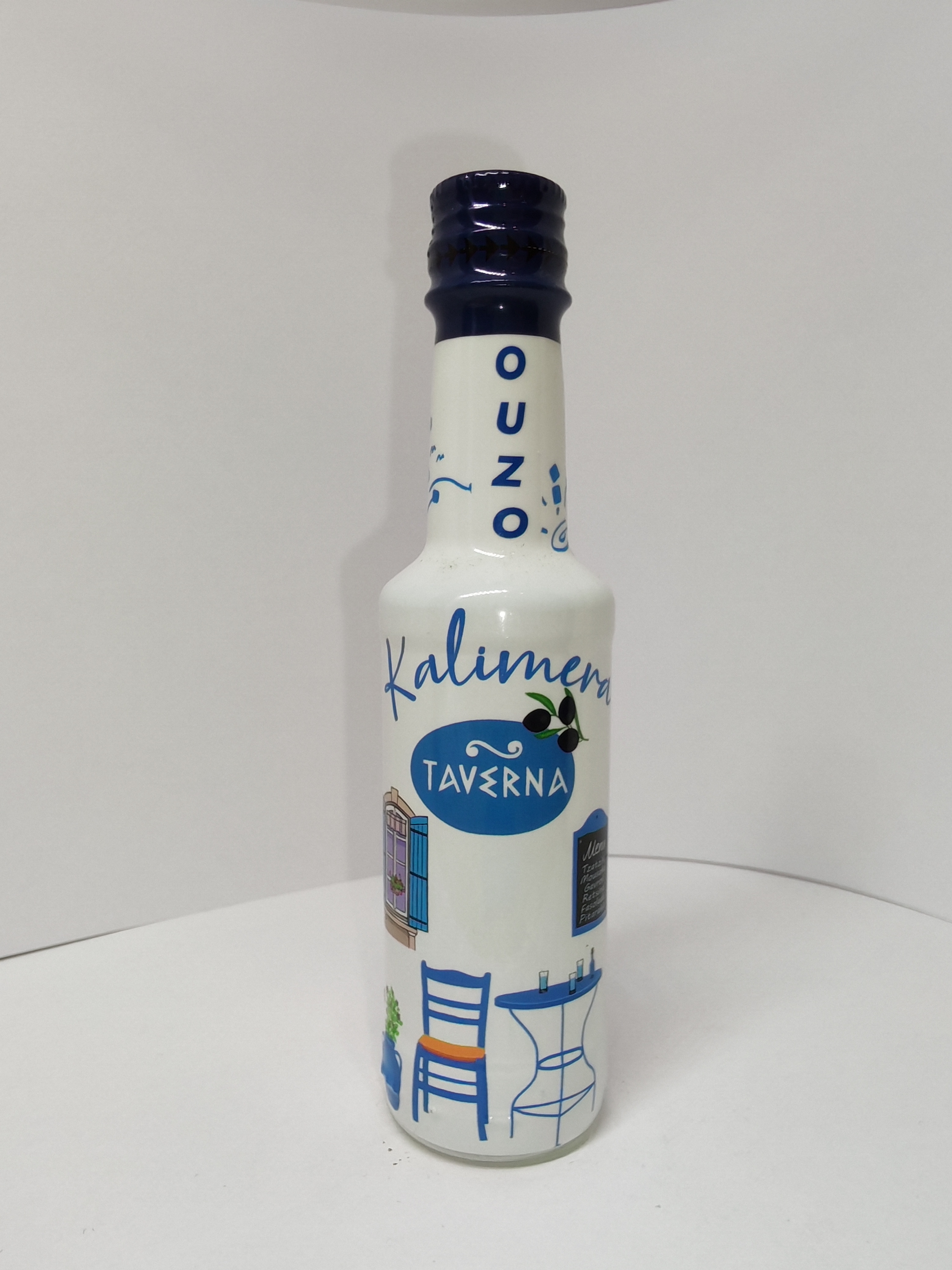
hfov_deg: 51.4
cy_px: 635
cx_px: 476
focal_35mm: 27
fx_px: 990
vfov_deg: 65.3
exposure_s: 1/100
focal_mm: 1.96
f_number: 2.2
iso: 55
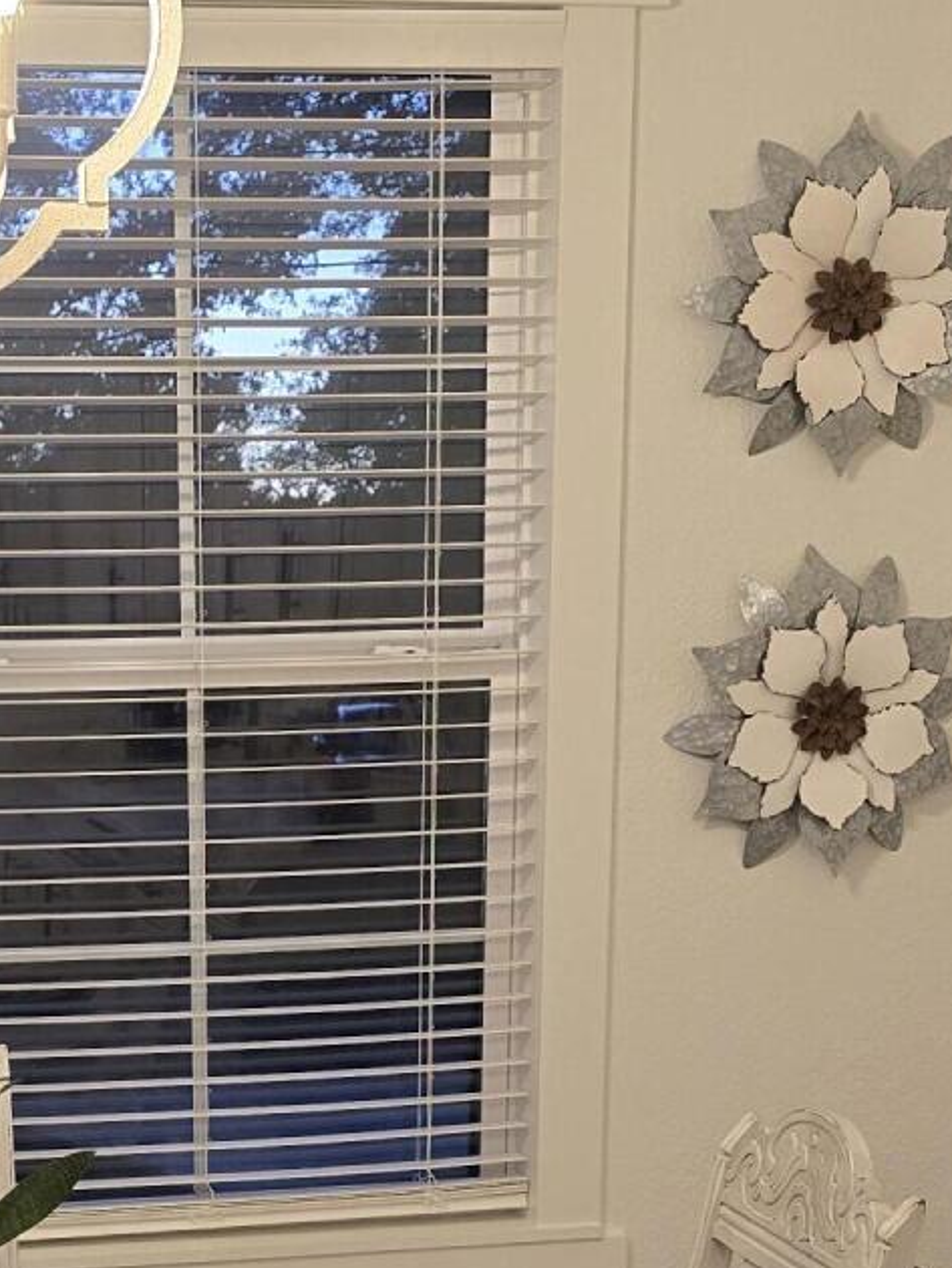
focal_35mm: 73
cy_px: 1298
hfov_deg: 19.9
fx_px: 2675
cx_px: 173
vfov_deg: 25.2
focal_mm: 6.3
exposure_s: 1/120
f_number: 1.7
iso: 500
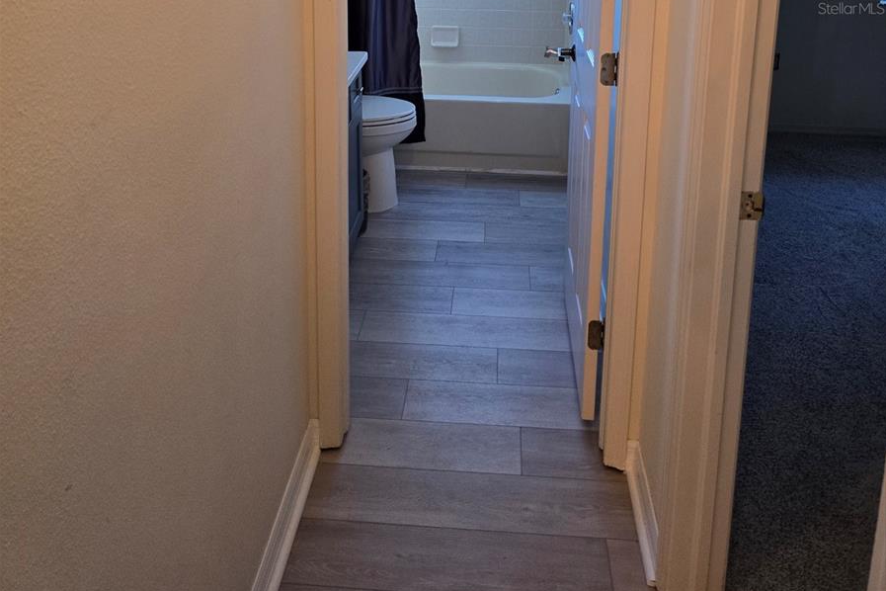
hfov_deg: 58.7
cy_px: 8
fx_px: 787
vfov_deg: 37.1
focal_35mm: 32
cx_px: 443
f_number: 1.7
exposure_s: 1/120
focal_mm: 6.3
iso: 200
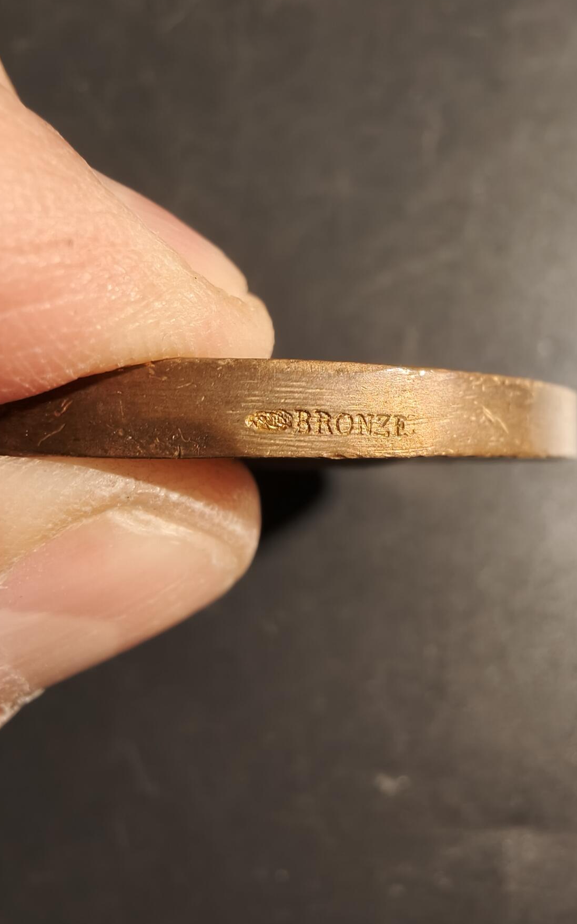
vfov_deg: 72.5
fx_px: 629
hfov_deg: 49.3
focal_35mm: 25
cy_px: 458
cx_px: 292
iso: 200
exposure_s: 1/50
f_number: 2
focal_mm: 2.32
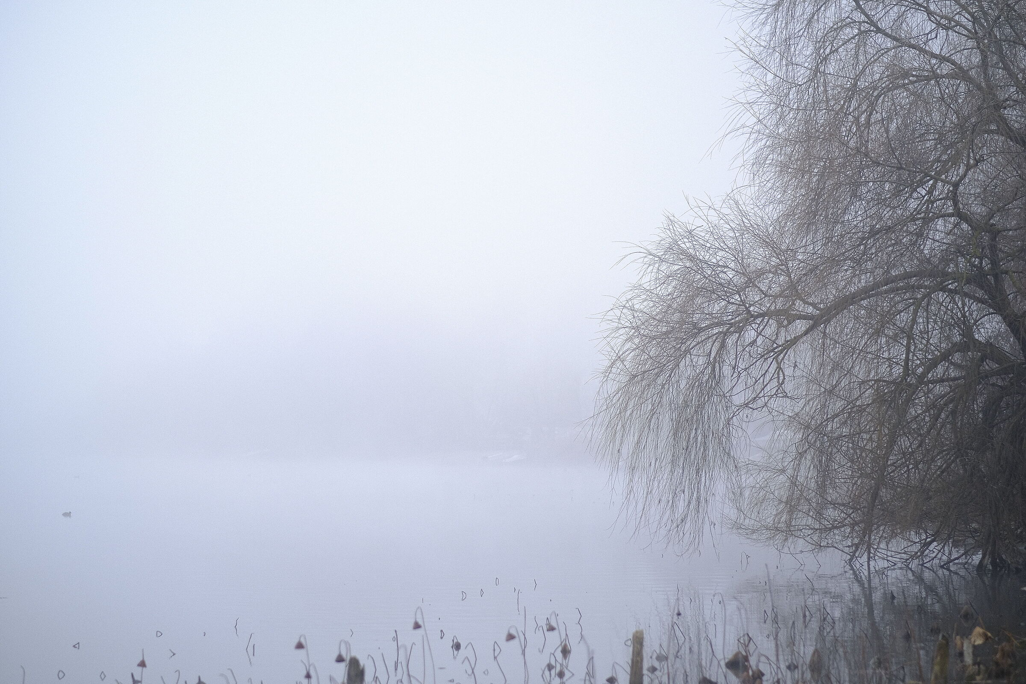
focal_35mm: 84
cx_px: 513
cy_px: 342
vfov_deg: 16.3
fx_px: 2394
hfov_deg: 24.2
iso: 160
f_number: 1.2
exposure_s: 1/500
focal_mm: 56
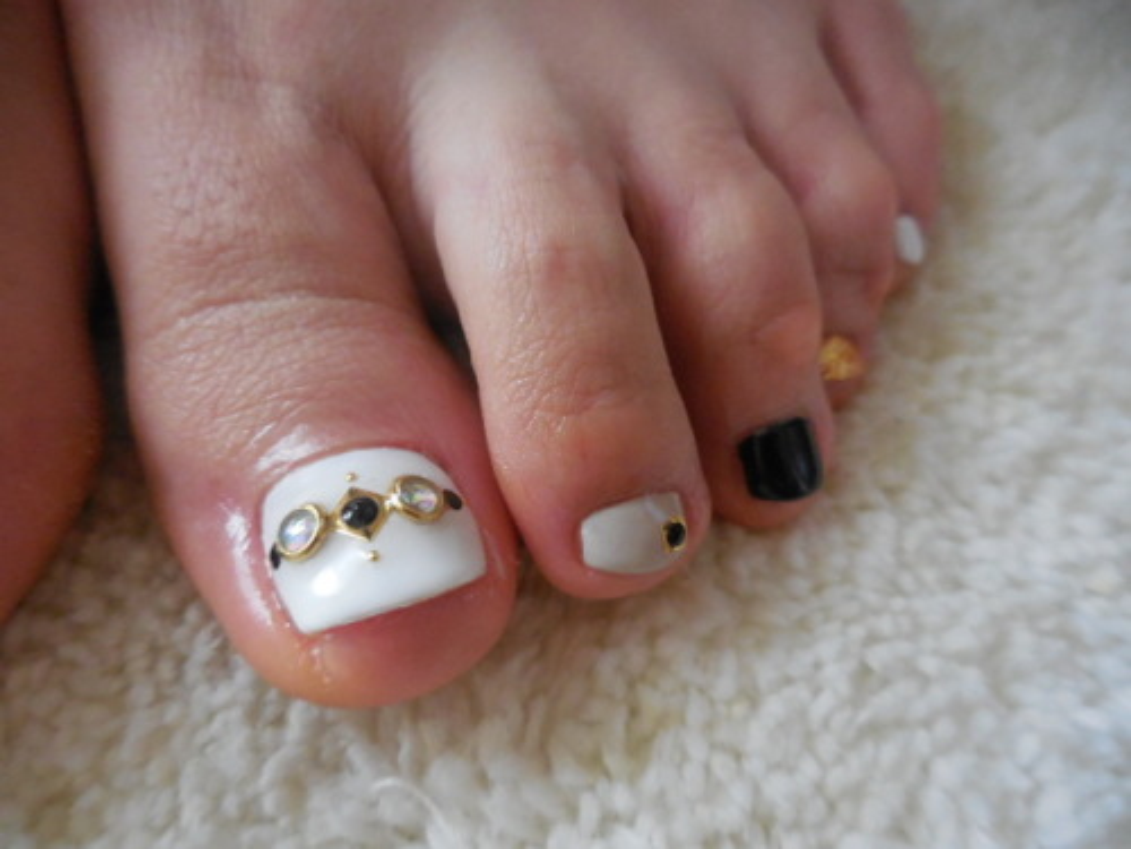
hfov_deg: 69.4
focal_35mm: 25
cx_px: 566
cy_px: 424
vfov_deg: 54.9
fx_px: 817
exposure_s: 1/25
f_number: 3.3
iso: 800
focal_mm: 4.5
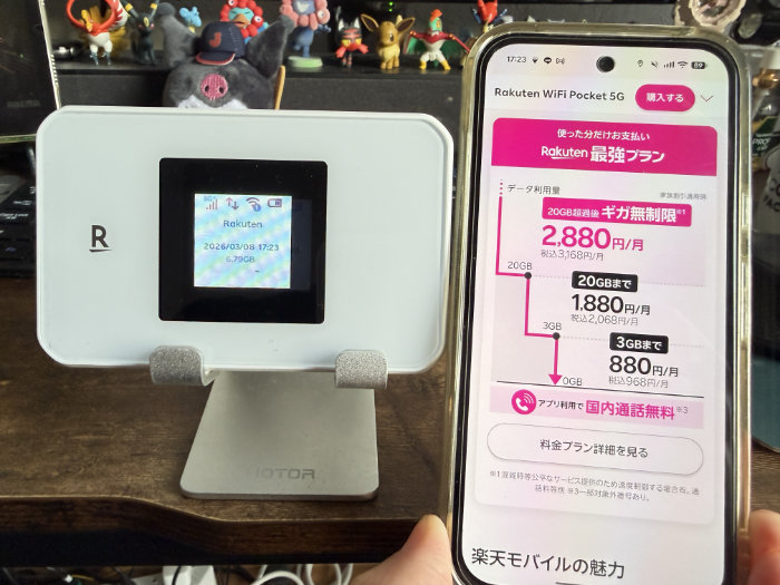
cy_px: 292
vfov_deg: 56.8
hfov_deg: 71.6
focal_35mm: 24
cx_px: 390
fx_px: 541
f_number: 2.2
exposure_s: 1/80
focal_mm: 2.2
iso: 320
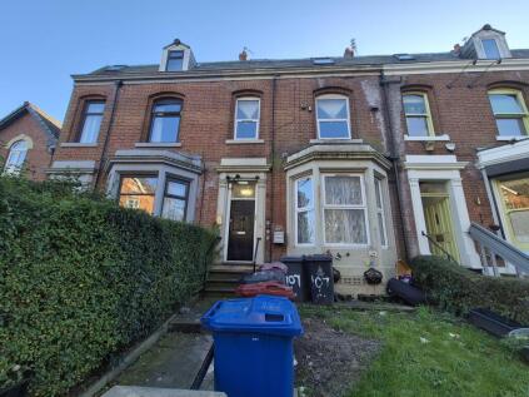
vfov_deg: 89.9
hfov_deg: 106.2
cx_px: 264
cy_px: 198
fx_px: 199
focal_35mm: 13
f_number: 2.2
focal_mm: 2.2
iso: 50
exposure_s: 1/325
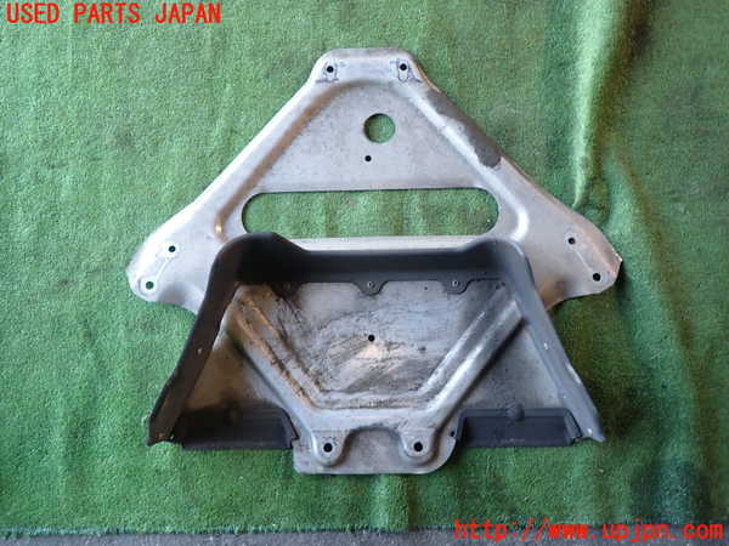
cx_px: 364
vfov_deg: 54.9
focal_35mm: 25
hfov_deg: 69.4
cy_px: 273
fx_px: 526
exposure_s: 1/60
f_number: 2
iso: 200
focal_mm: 4.5
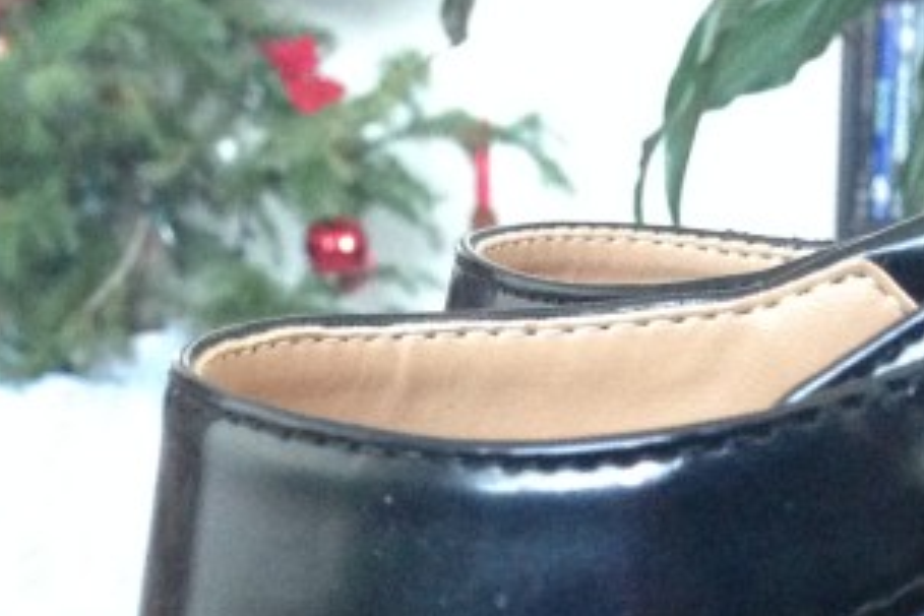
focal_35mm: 116
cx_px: 525
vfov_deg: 11.0
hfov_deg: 17.6
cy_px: 1141
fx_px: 2977
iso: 400
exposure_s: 1/20
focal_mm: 4.12
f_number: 2.4
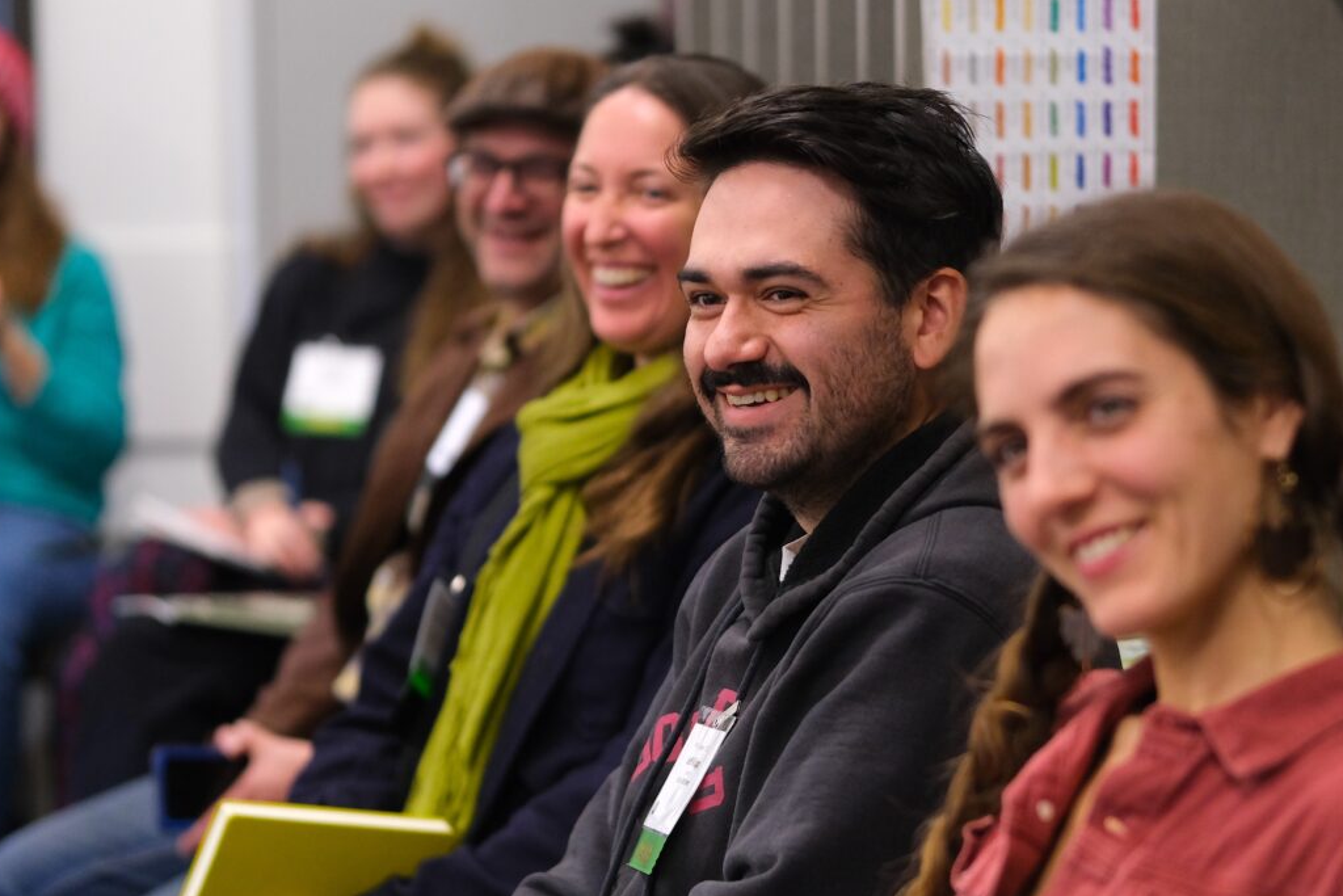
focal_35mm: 126
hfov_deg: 16.3
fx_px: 4701
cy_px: 417
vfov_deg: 10.9
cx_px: 757
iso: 1250
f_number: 1.4
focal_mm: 56
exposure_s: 1/500
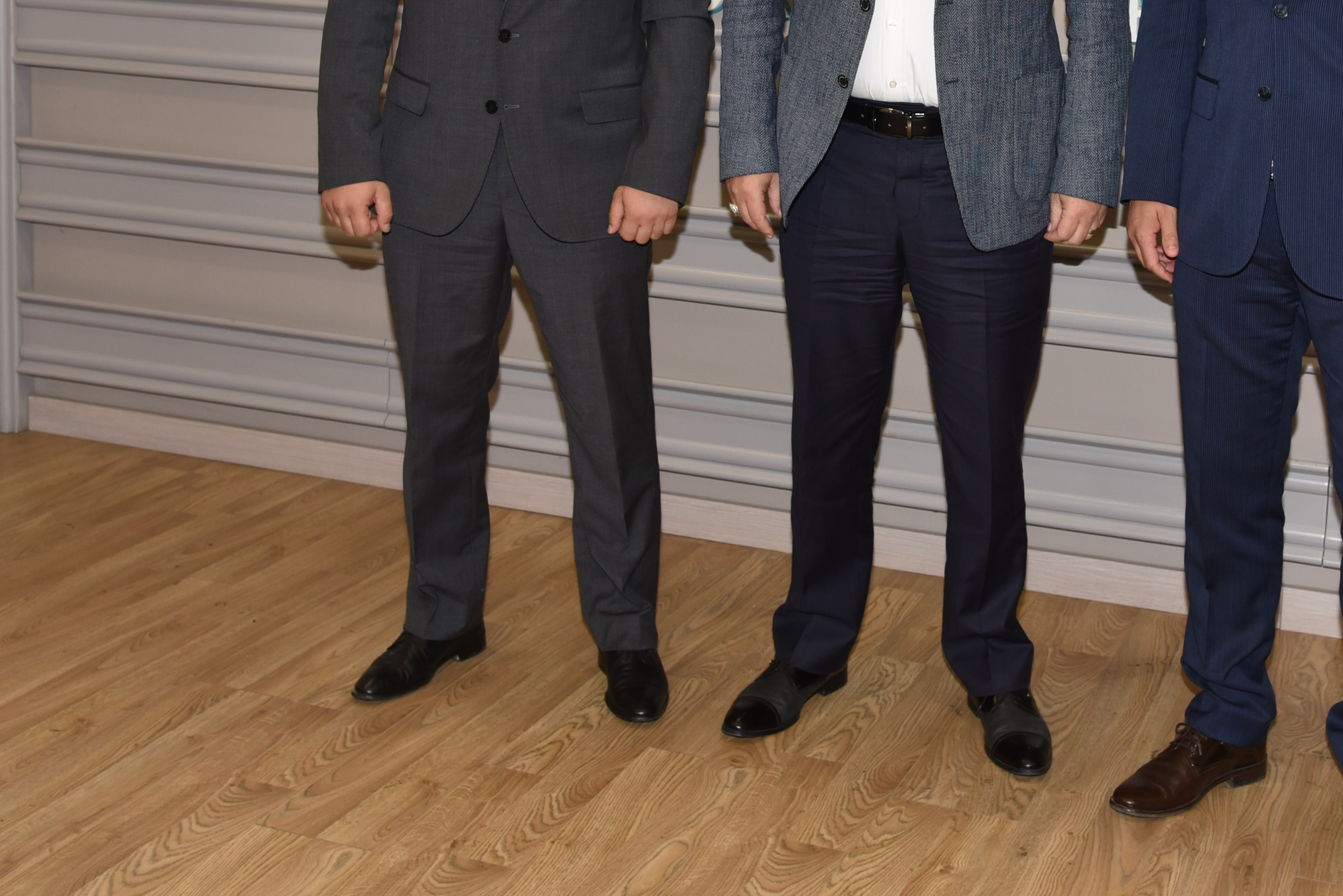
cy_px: 122
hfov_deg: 36.5
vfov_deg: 24.5
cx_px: 903
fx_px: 2015
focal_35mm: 54
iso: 400
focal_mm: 30
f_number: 5.6
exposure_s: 1/60
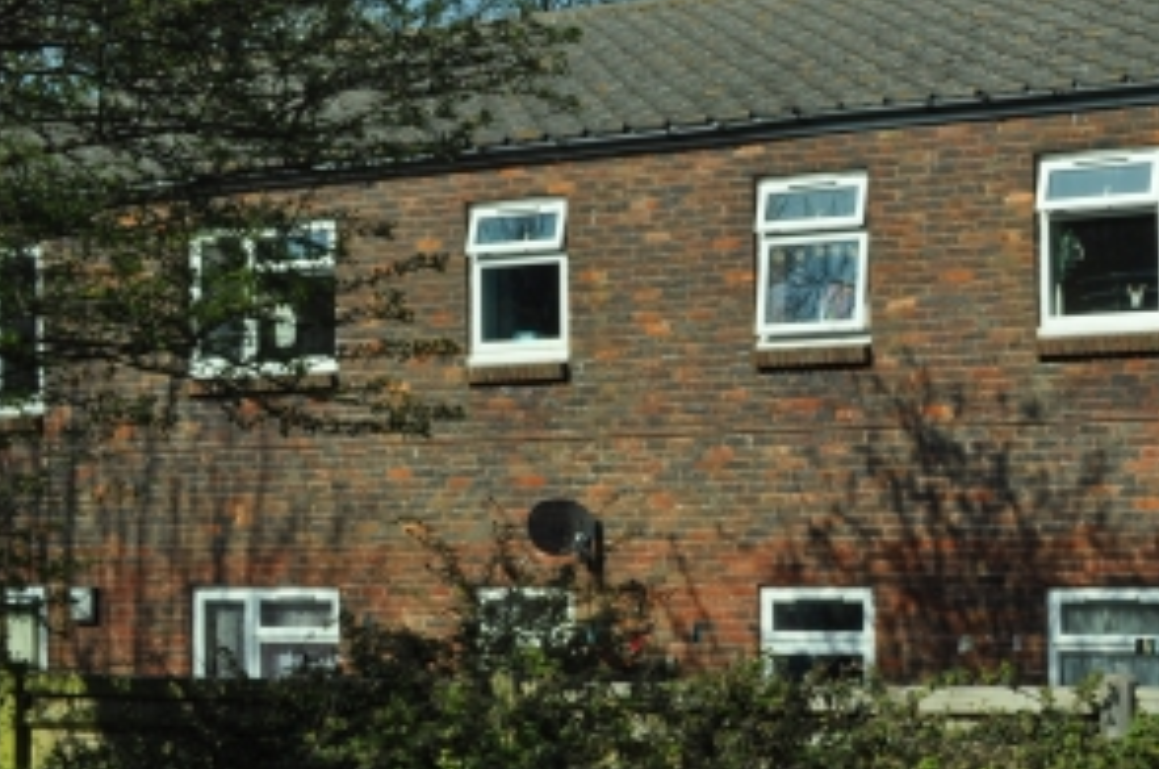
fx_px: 2443
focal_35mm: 76
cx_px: 1214
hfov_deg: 25.1
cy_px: 454
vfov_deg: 17.9
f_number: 11
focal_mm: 24
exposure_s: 1/500
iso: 400
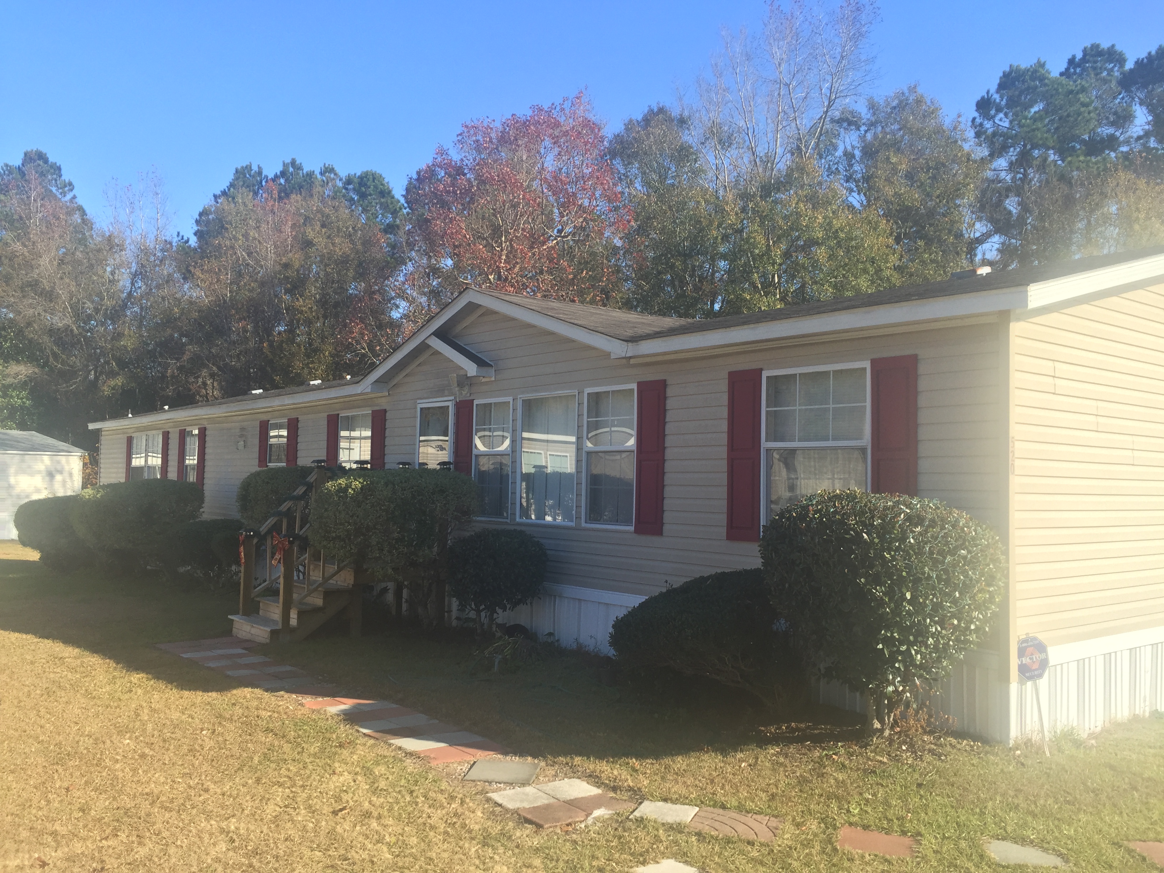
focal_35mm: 29
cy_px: 436
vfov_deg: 48.2
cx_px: 582
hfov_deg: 61.7
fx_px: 975
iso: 32
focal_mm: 4.15
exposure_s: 1/898
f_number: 2.2
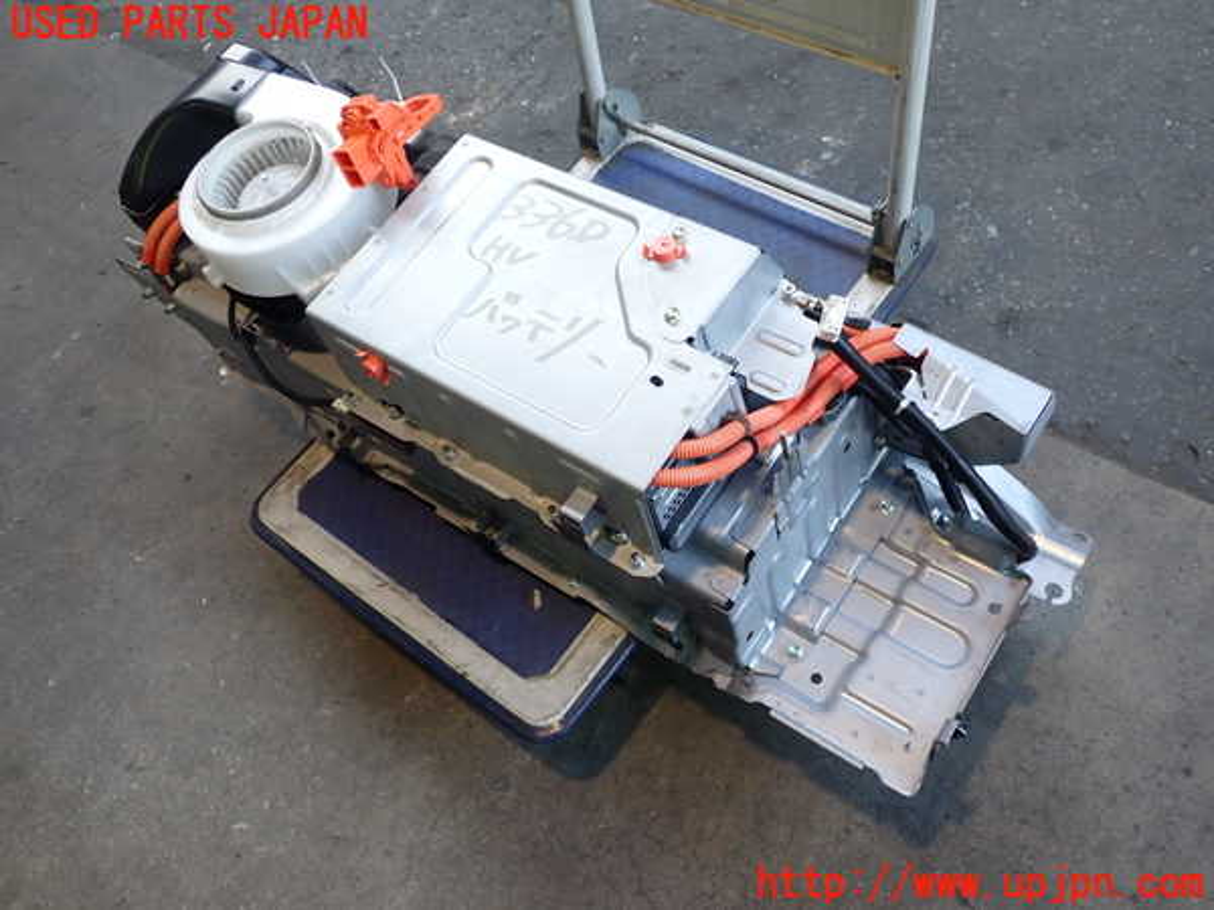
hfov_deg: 60.0
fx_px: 1052
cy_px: 455
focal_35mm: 30
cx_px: 607
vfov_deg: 46.8
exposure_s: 1/80
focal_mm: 5.4
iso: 200
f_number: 2.3
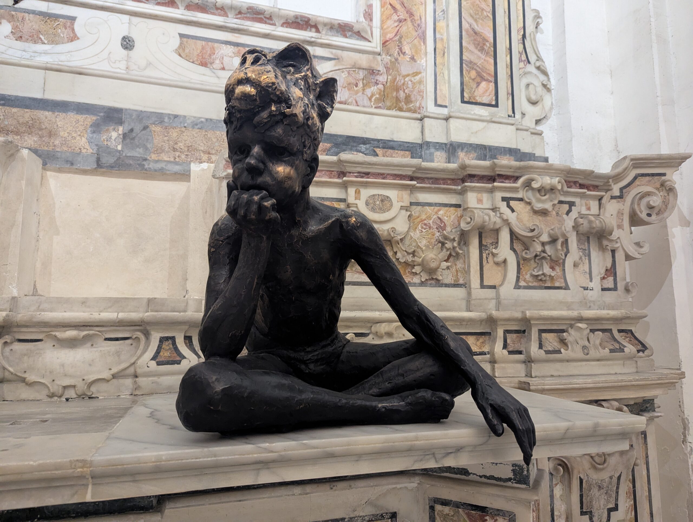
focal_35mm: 24
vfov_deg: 56.9
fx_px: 481
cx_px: 346
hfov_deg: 71.5
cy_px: 261
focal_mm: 6.81
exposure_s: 1/25
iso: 846
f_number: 1.85
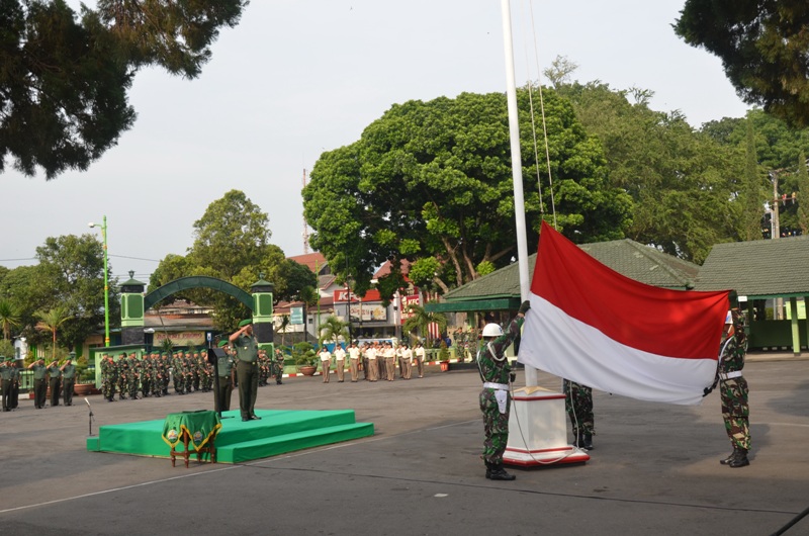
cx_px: 404
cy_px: 268
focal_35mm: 33
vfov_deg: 39.8
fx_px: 740
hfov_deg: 57.3
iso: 200
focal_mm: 22
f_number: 7.1
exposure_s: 1/250
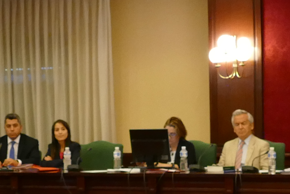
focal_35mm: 169
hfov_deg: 12.1
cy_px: 222
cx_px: 97
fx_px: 1361
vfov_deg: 8.1
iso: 800
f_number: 3
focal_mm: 12.12
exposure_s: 1/80
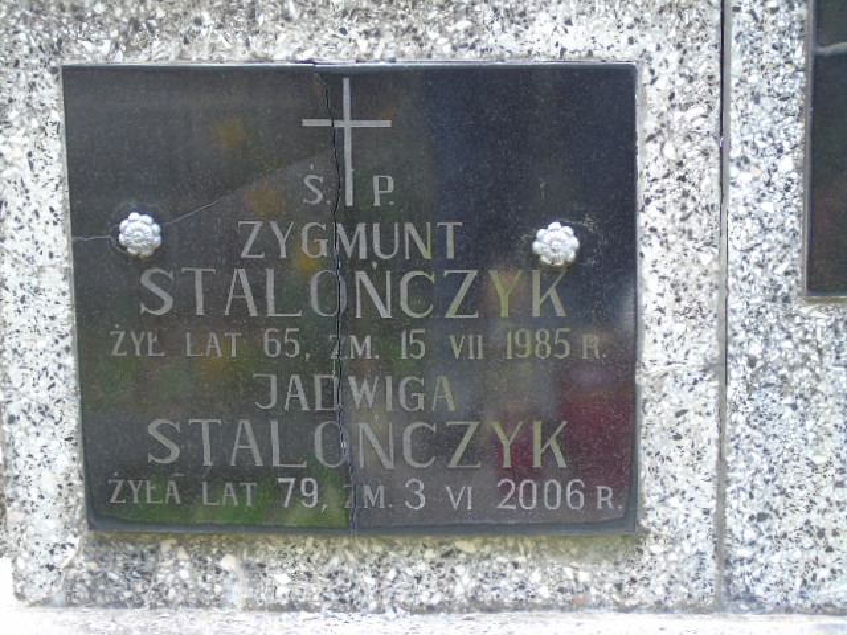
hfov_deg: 18.2
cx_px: 424
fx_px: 2643
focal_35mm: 108
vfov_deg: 13.7
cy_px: 318
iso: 100
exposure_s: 1/30
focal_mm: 19
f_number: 4.4
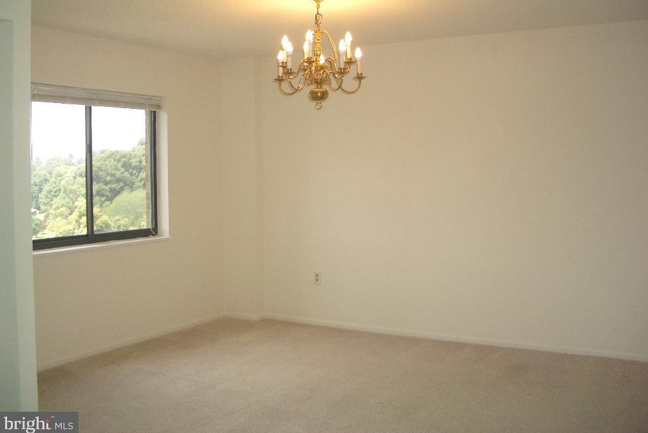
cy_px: 191
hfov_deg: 51.9
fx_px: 666
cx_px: 328
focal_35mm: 37
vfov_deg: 35.9
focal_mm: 5.8
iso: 100
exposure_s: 1/200
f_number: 2.6
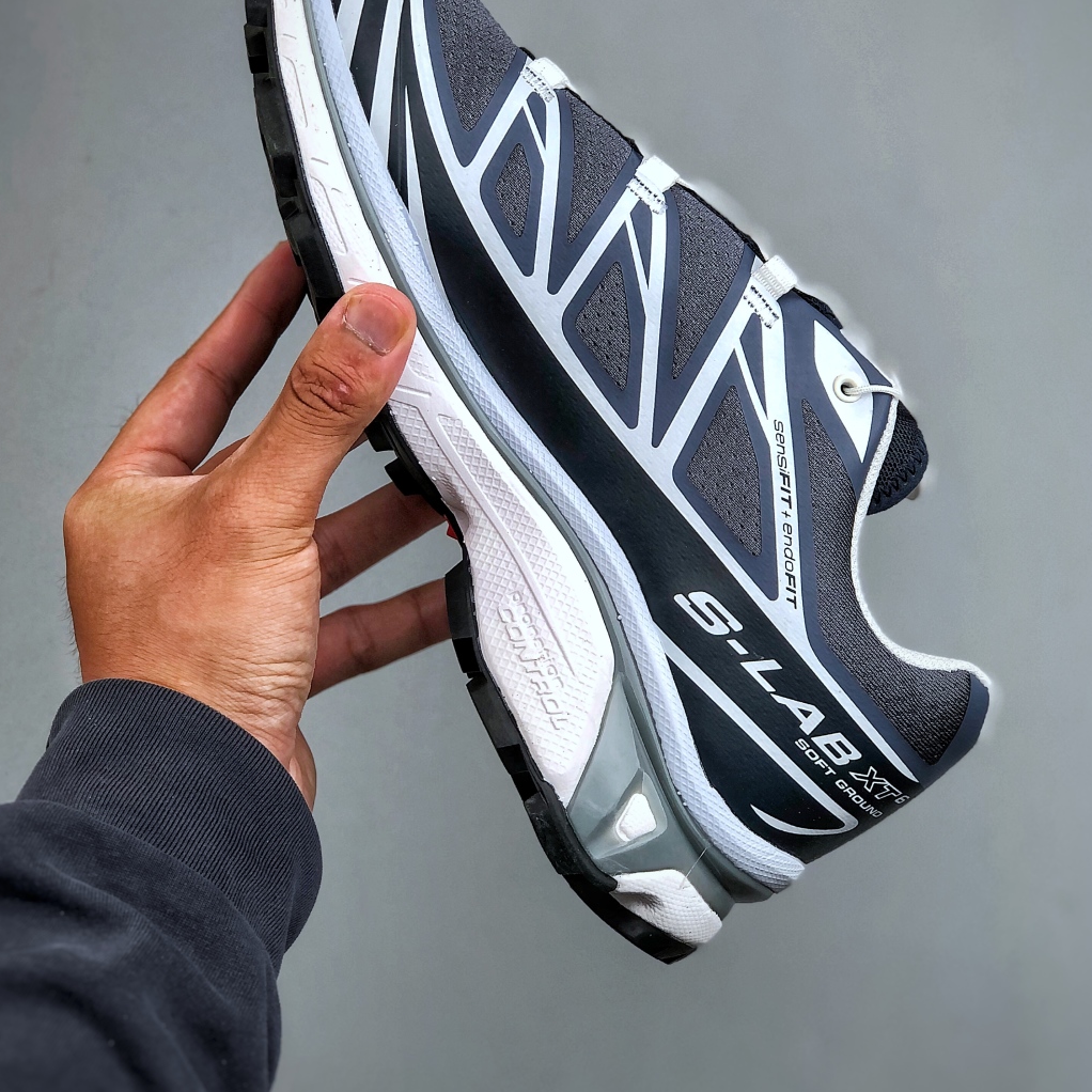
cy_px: 457
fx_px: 2534
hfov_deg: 24.3
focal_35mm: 71
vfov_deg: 24.3
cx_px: 535
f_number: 2.8
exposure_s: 1/100
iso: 32
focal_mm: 6.6
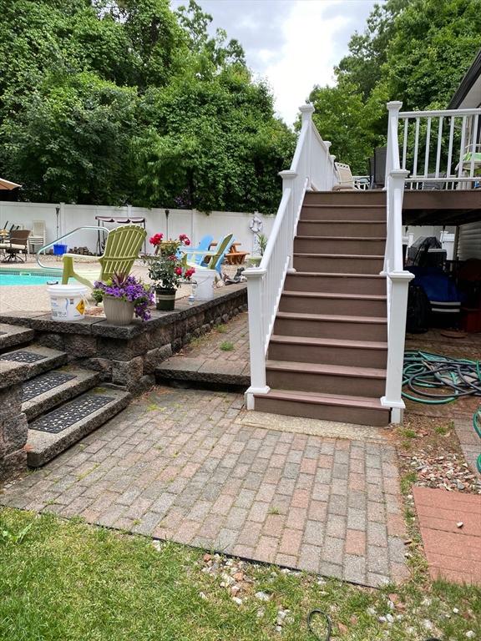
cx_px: 240
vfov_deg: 67.3
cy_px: 320
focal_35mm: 26
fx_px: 482
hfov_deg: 53.1
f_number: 1.8
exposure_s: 1/473
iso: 32
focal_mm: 4.25
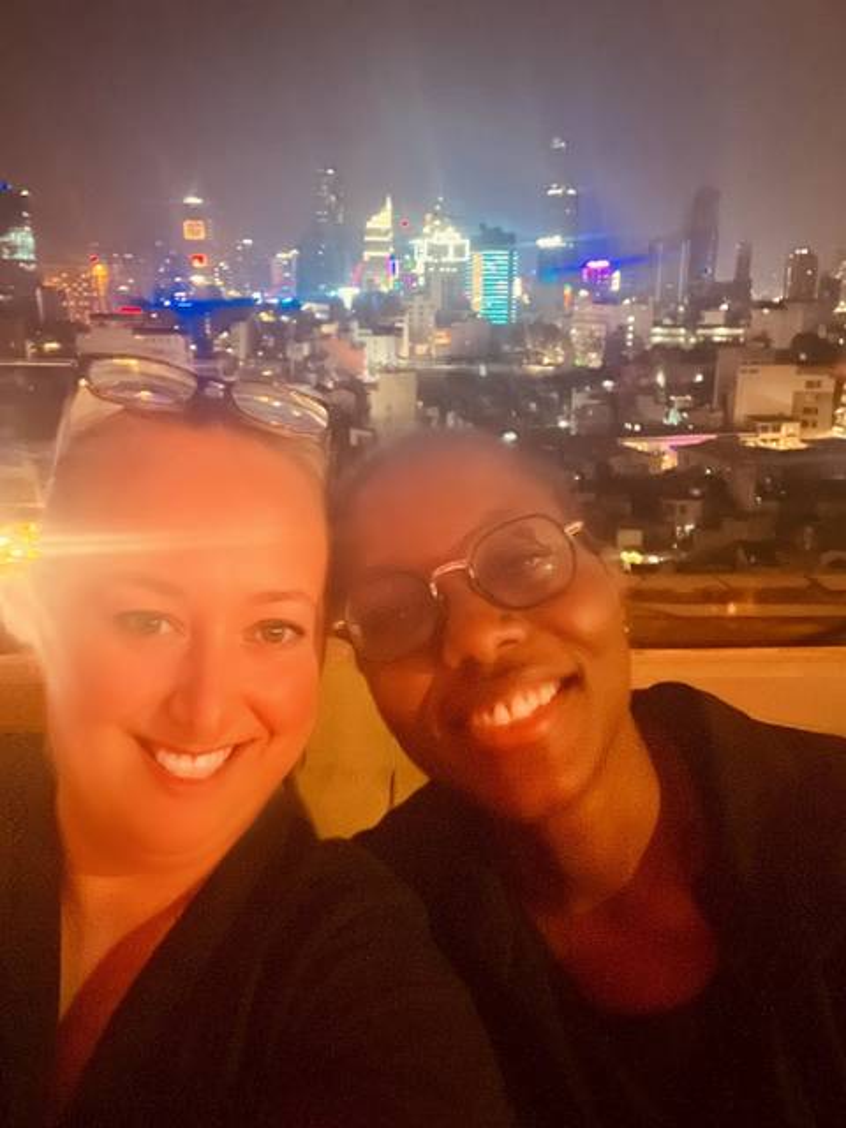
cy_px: 564
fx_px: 978
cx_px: 423
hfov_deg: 46.8
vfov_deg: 60.0
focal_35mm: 30
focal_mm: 2.71
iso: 4000
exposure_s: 1/14
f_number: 2.2
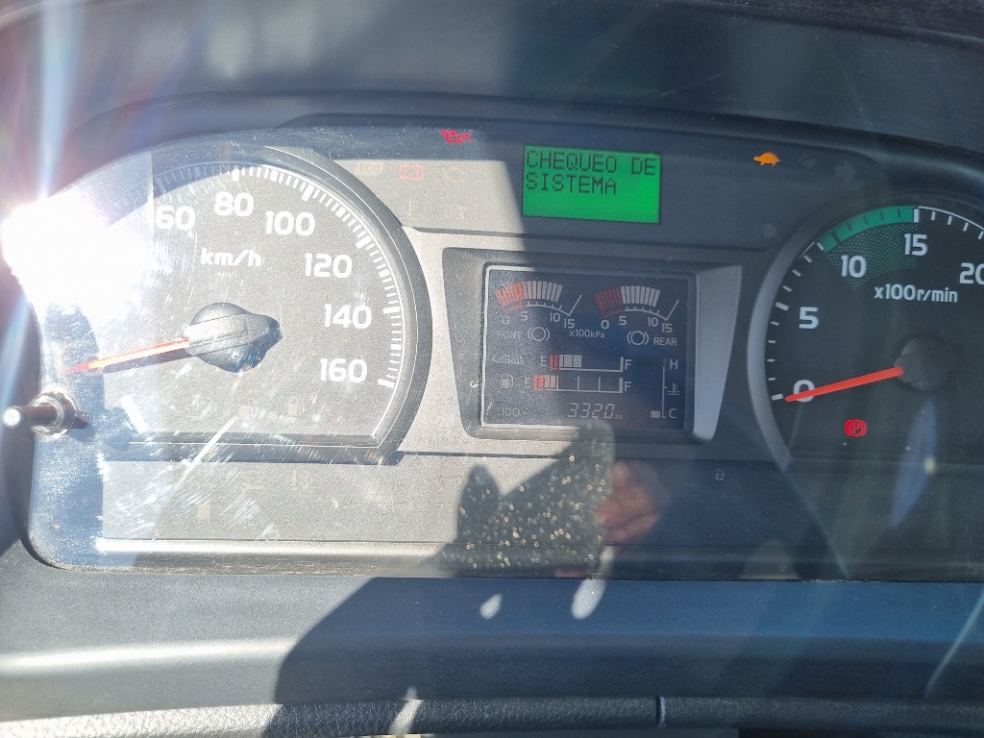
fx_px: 739
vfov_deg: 53.1
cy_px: 369
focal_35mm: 26
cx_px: 492
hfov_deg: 67.3
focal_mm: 5.4
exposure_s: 1/530
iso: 50
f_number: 1.8
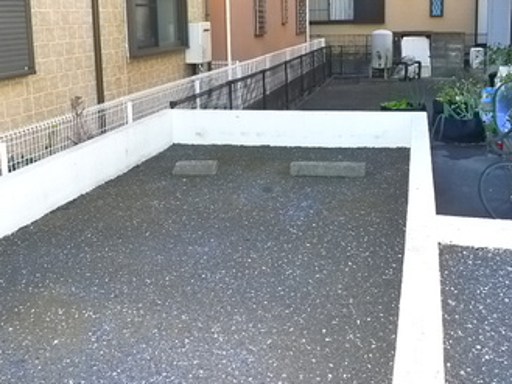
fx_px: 755
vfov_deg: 28.4
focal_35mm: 51
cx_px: 247
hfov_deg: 37.5
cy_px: 125
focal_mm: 5.1
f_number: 2.5
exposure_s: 1/125
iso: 400
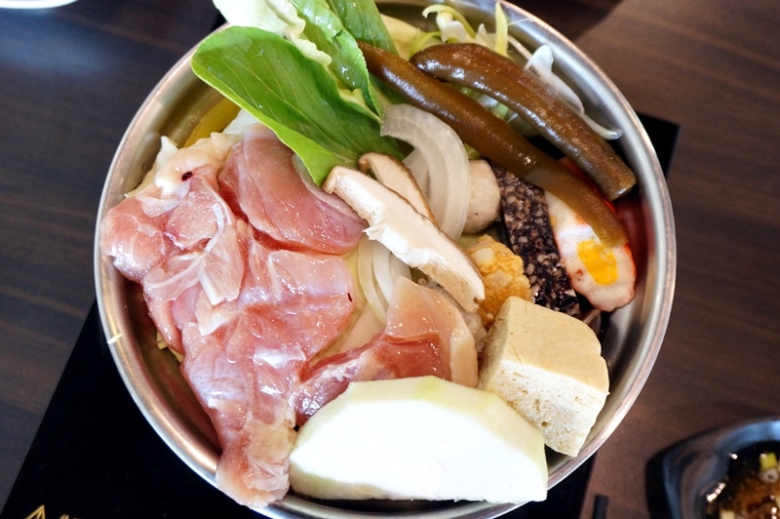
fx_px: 779
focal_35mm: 36
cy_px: 260
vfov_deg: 36.8
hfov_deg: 53.2
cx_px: 390
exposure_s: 1/60
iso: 1250
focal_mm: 24
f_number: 4.5
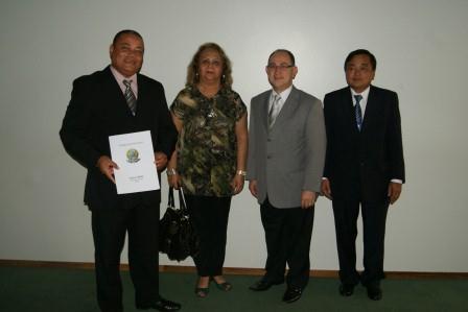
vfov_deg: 40.0
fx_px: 429
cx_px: 234
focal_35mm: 33
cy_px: 156
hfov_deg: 57.2
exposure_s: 1/60
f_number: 5.6
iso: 400
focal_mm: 22
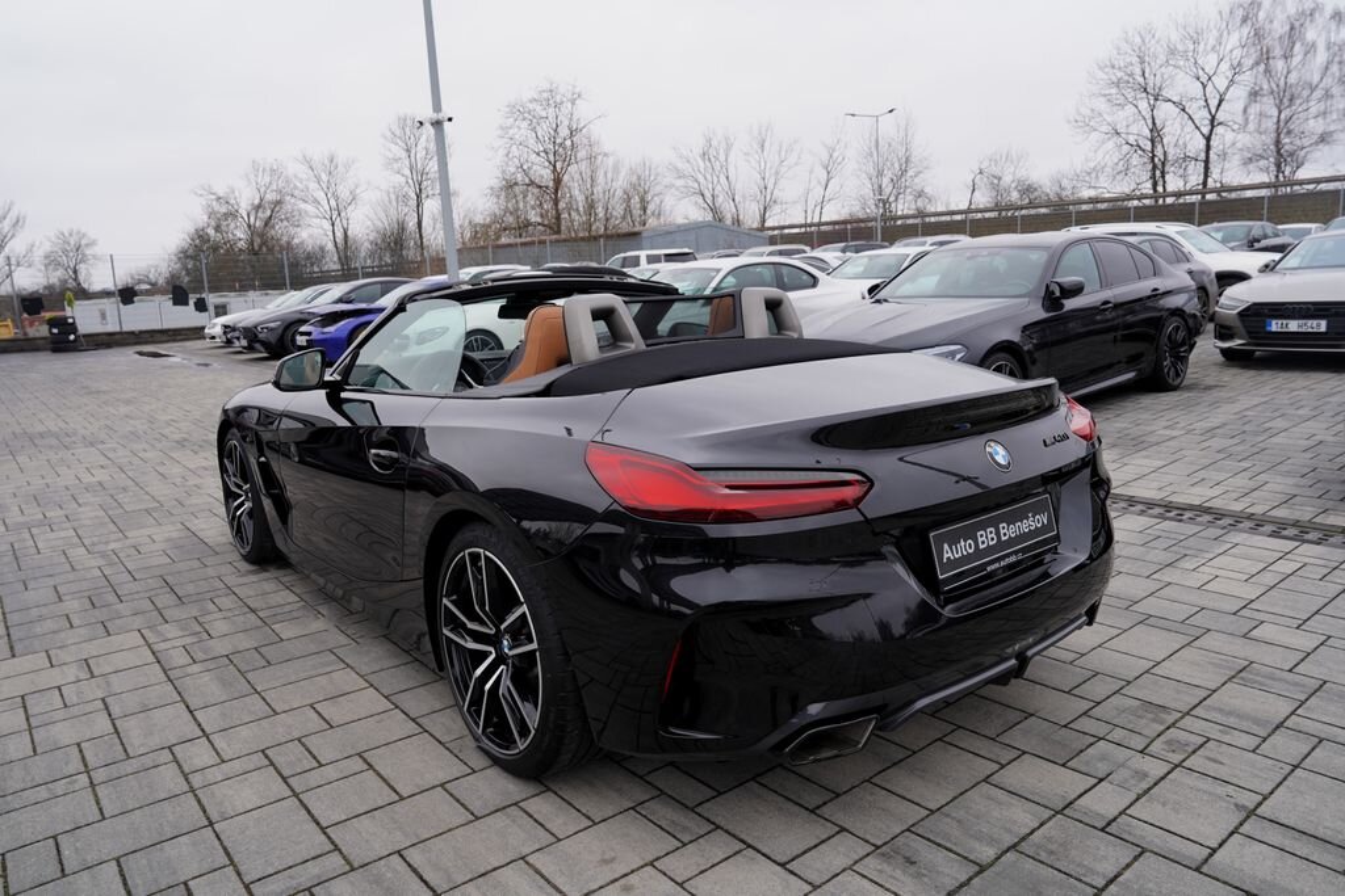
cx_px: 672
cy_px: 448
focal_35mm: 24
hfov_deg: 73.7
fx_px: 897
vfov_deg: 53.1
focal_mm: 24
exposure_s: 1/125
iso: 100
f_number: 5.6
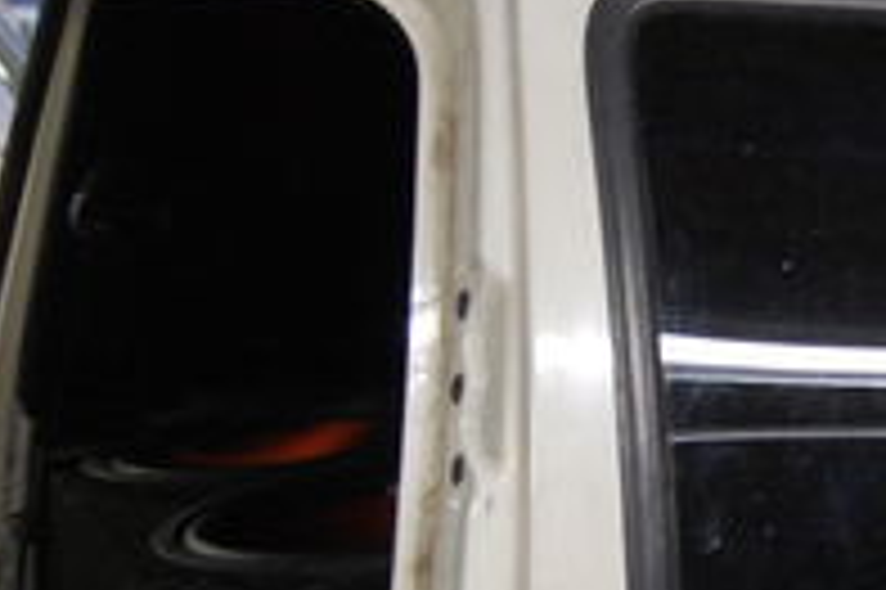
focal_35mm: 156
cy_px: 396
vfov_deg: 8.8
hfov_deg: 12.9
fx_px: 3836
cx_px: 962
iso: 720
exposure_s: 1/30
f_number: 4.5
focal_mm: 32
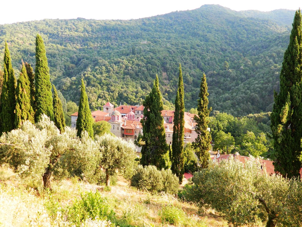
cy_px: 114
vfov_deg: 40.7
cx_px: 151
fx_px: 305
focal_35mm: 35
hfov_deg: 52.6
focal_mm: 6.2
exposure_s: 1/125
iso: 80
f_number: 3.3
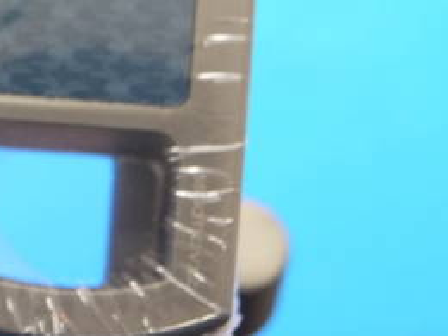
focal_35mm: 207
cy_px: -55
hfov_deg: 9.5
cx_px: -41
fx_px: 2679
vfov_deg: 7.1
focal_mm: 42
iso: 800
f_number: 5.6
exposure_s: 1/40
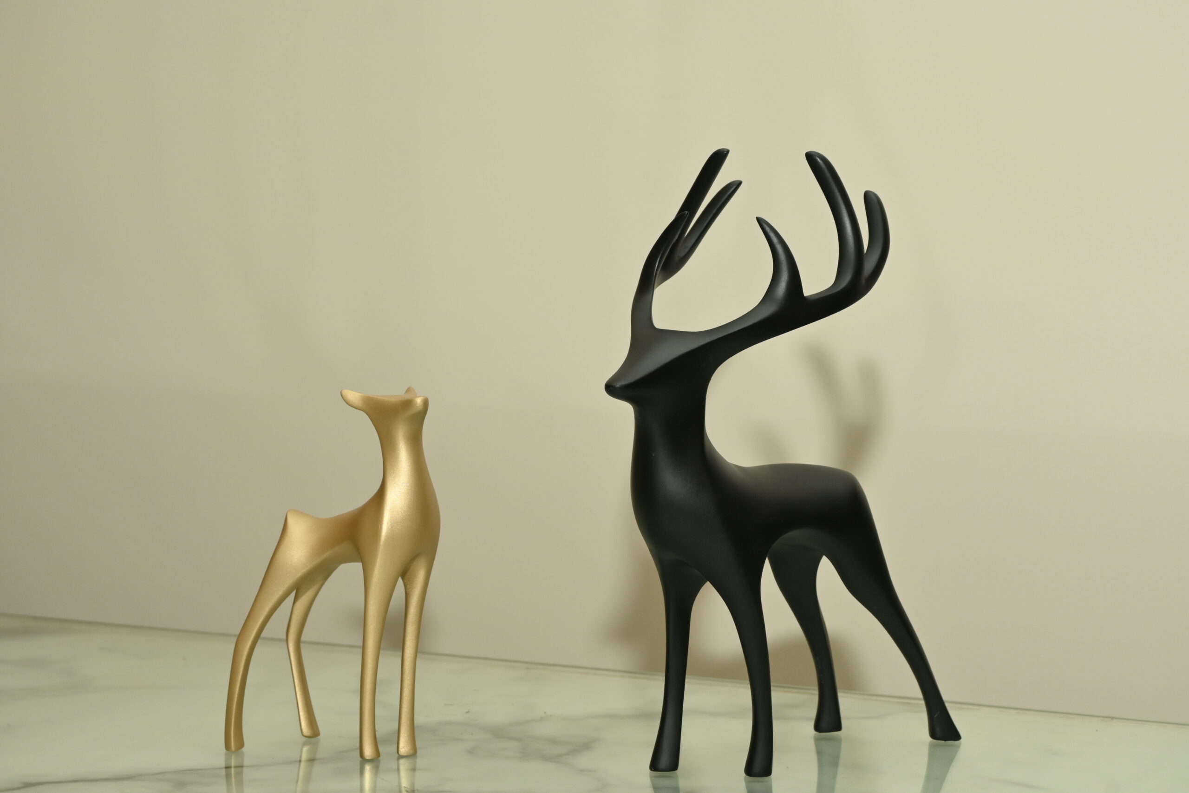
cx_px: 594
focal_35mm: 64
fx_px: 2130
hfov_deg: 31.2
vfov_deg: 21.1
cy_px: 396
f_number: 7.1
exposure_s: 1/100
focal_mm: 43
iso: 500
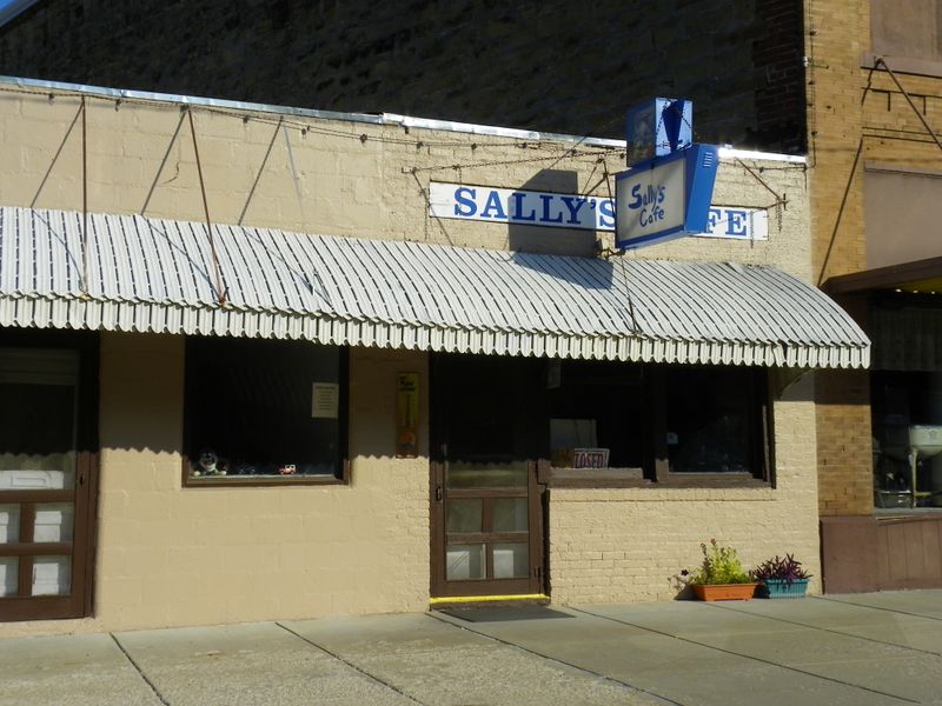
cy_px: 353
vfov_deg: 31.5
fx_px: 1252
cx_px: 471
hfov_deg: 41.2
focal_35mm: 46
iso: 64
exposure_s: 1/400
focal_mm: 8.2
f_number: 6.3
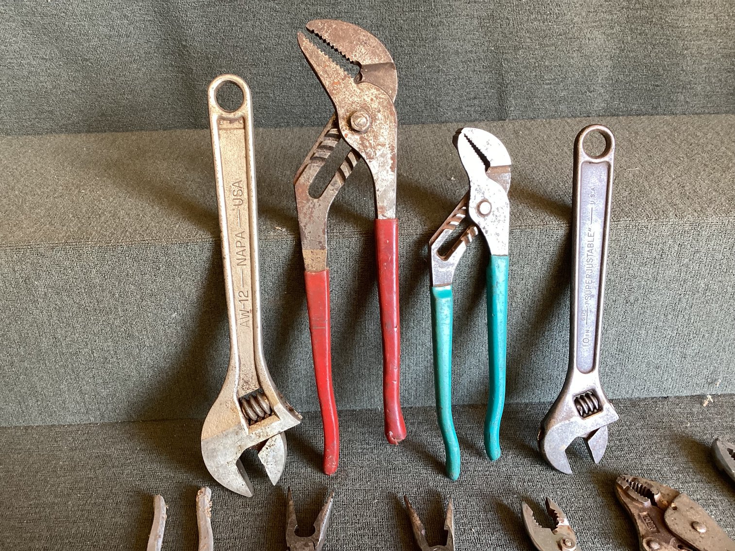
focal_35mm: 31
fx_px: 658
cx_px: 368
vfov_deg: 45.4
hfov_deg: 58.3
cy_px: 276
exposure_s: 1/50
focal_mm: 3.3
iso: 125
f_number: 2.4
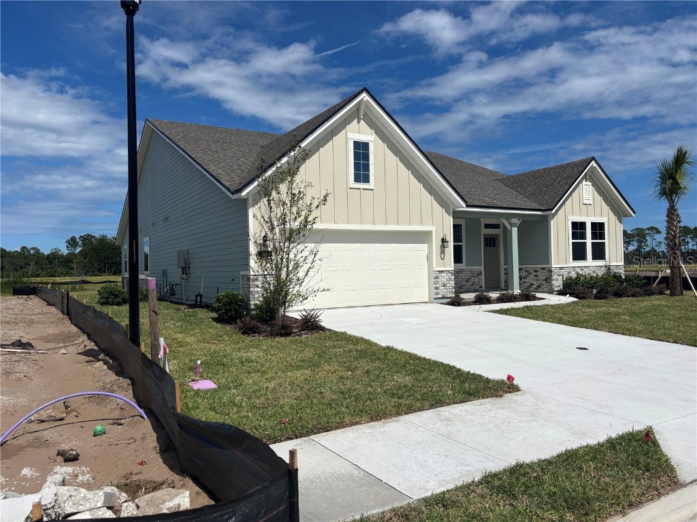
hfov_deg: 67.3
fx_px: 524
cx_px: 348
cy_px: 261
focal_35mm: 26
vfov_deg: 53.1
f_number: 1.6
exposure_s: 1/9901
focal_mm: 5.96
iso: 50
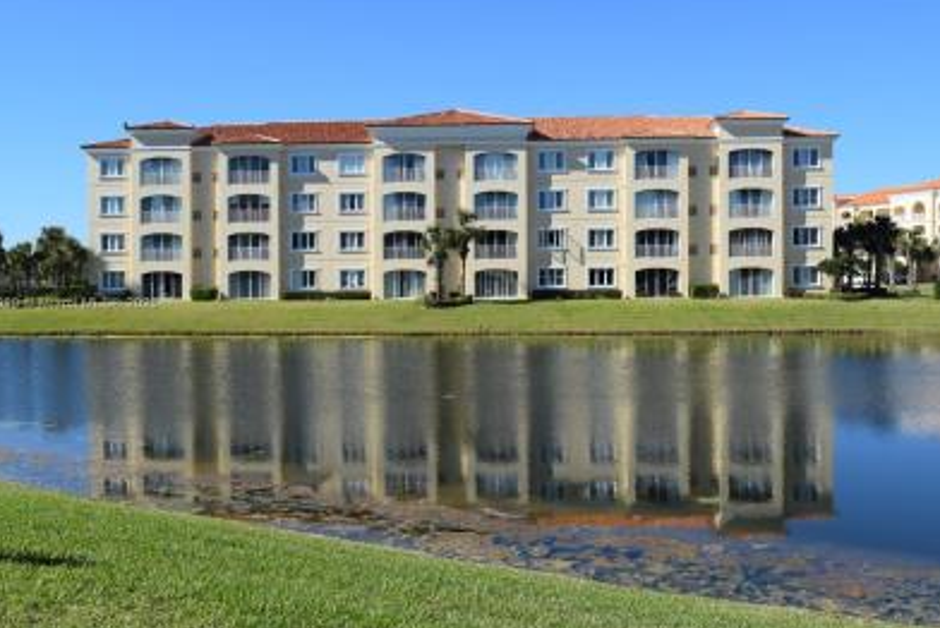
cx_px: 482
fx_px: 1034
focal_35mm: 40
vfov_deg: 33.8
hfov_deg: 48.9
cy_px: 304
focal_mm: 23
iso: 200
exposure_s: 1/400
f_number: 10
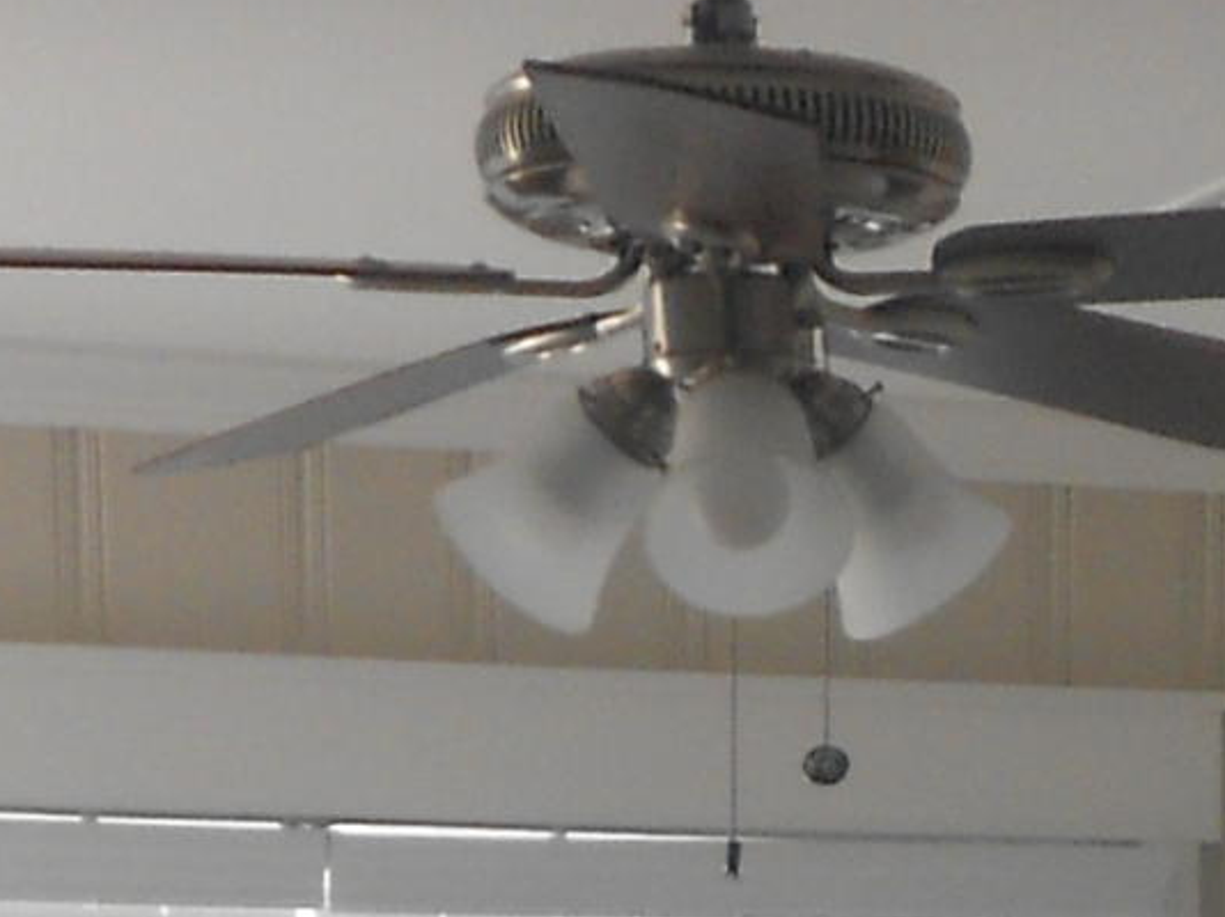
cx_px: 1119
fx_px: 5766
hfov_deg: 12.0
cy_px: 2487
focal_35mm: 163
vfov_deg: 8.1
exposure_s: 1/40
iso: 80
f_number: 3.4
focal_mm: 5.1
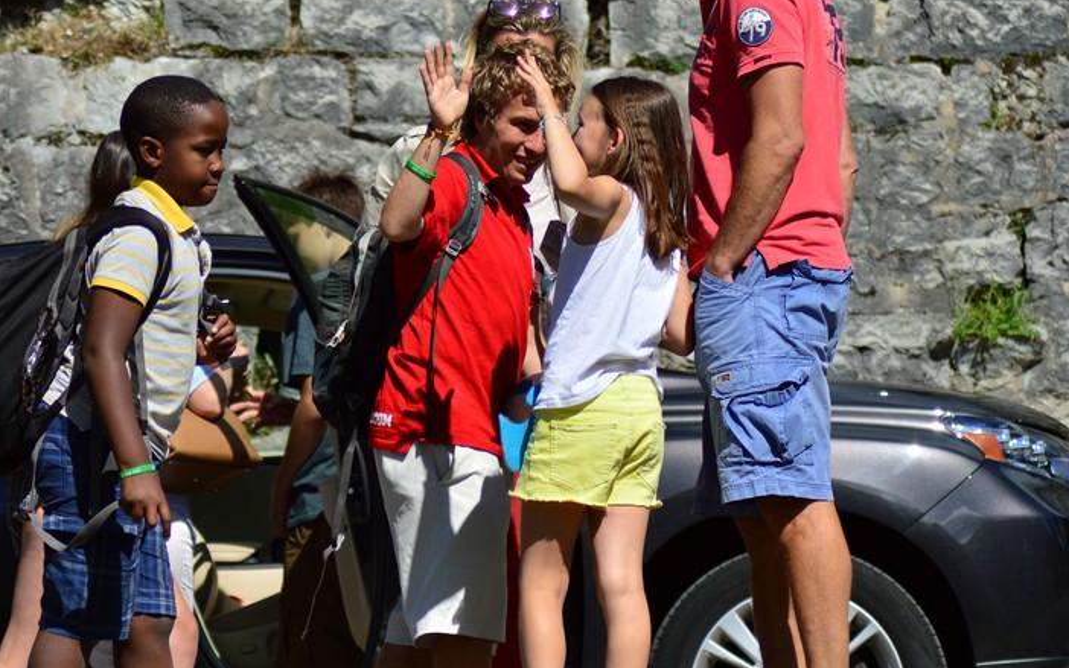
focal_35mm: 245
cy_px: 314
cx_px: 510
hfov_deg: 8.6
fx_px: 7139
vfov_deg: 5.4
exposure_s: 1/2000
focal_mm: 110
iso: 100
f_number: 4
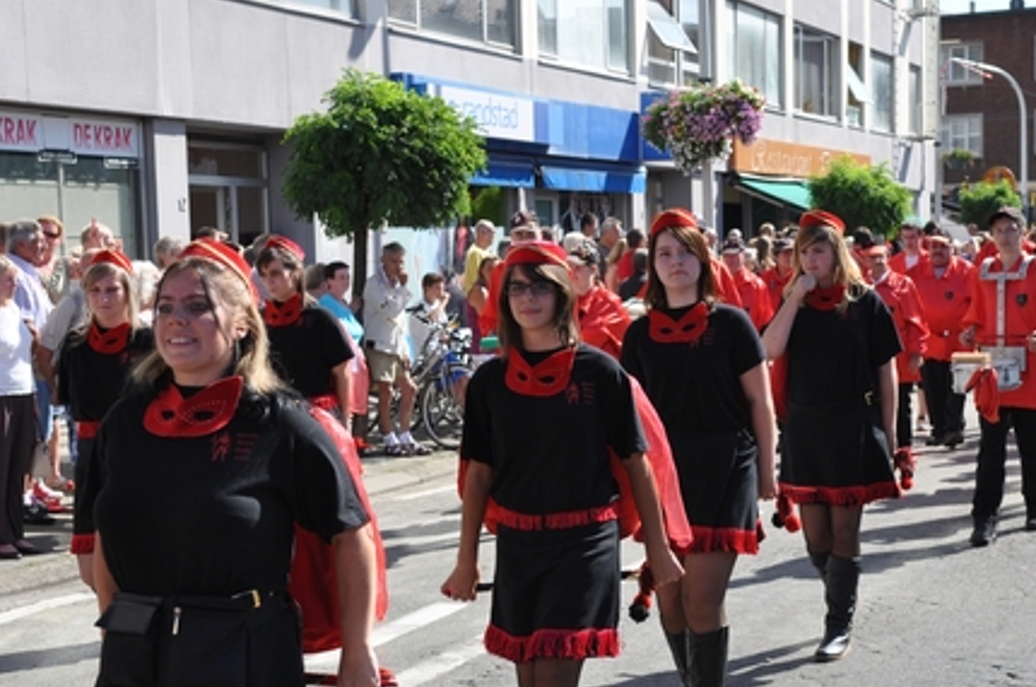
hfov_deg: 30.1
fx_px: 1925
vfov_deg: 20.2
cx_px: 602
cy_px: 403
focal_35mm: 67
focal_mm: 32
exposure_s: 1/1250
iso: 400
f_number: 5
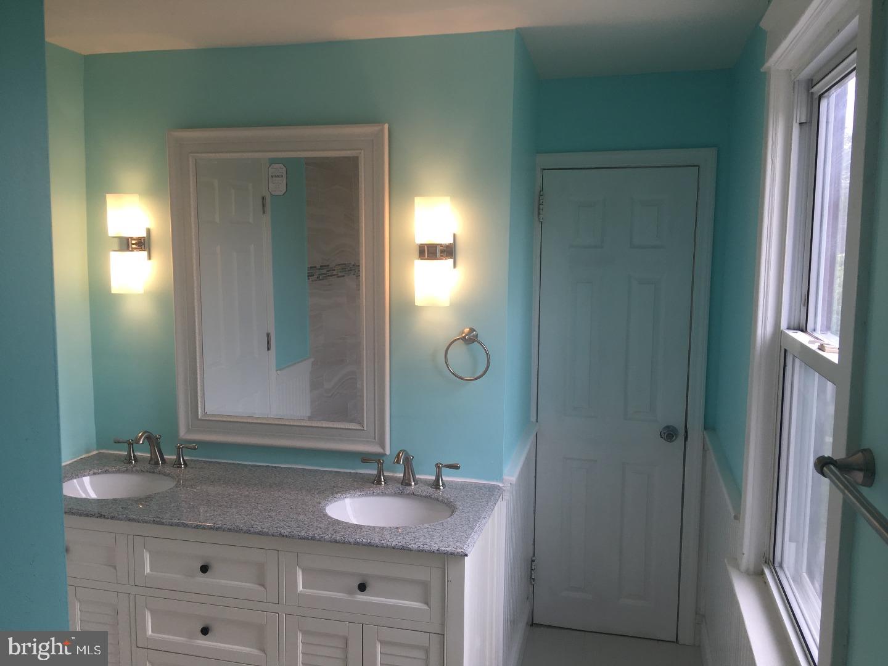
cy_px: 333
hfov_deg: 61.7
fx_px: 744
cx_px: 444
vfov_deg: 48.2
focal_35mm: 29
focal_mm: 4.15
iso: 25
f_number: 2.2
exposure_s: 1/120
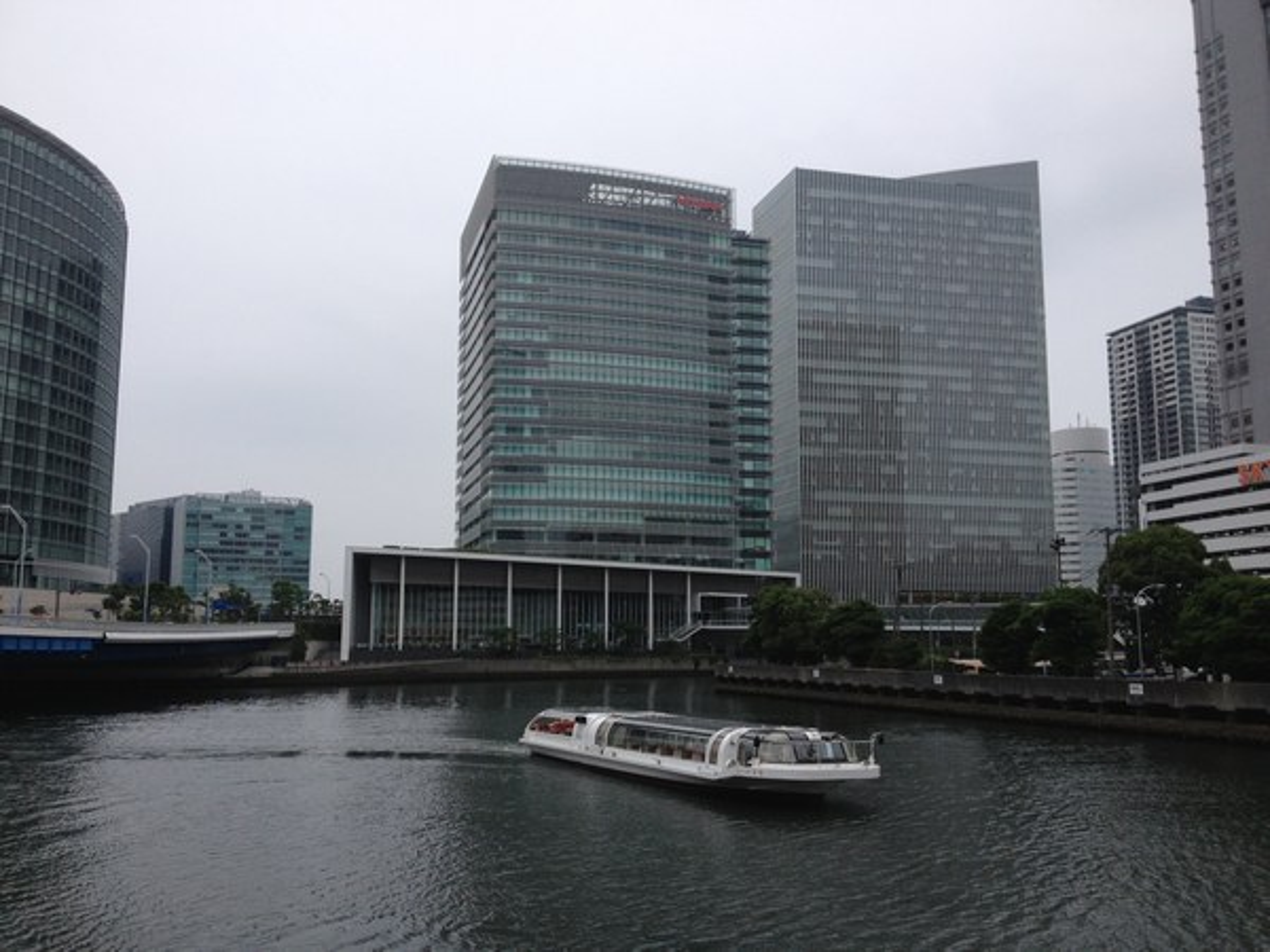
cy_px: 476
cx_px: 635
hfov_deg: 52.6
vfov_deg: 40.7
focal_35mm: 35
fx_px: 1284
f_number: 2.4
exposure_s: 1/1022
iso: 50
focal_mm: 4.28
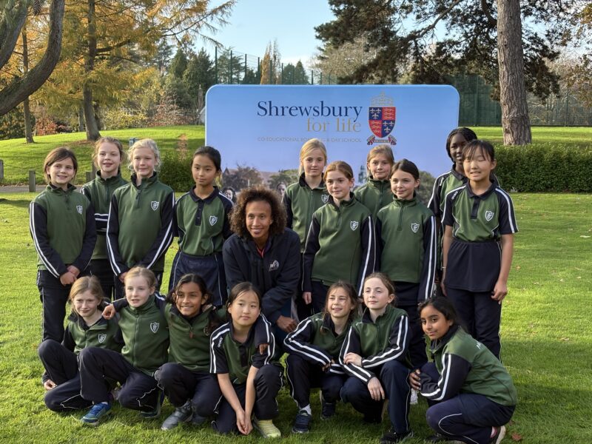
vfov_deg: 28.0
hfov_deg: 36.8
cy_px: 222
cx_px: 296
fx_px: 889
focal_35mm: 52
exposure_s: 1/288
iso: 40
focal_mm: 5.96
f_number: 1.6
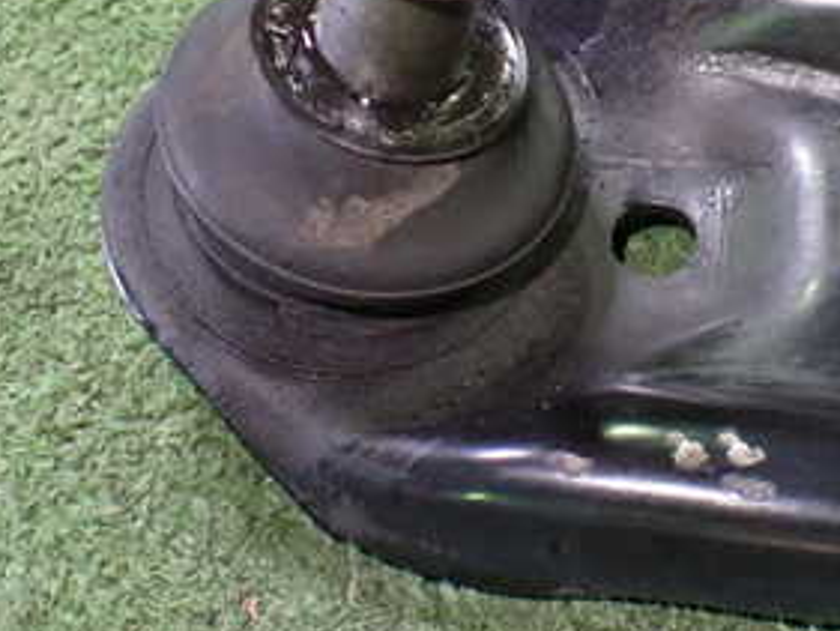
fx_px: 1554
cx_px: 592
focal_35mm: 64
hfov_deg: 29.9
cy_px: 102
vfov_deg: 22.5
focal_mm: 5.4
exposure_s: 1/80
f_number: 2.3
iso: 800
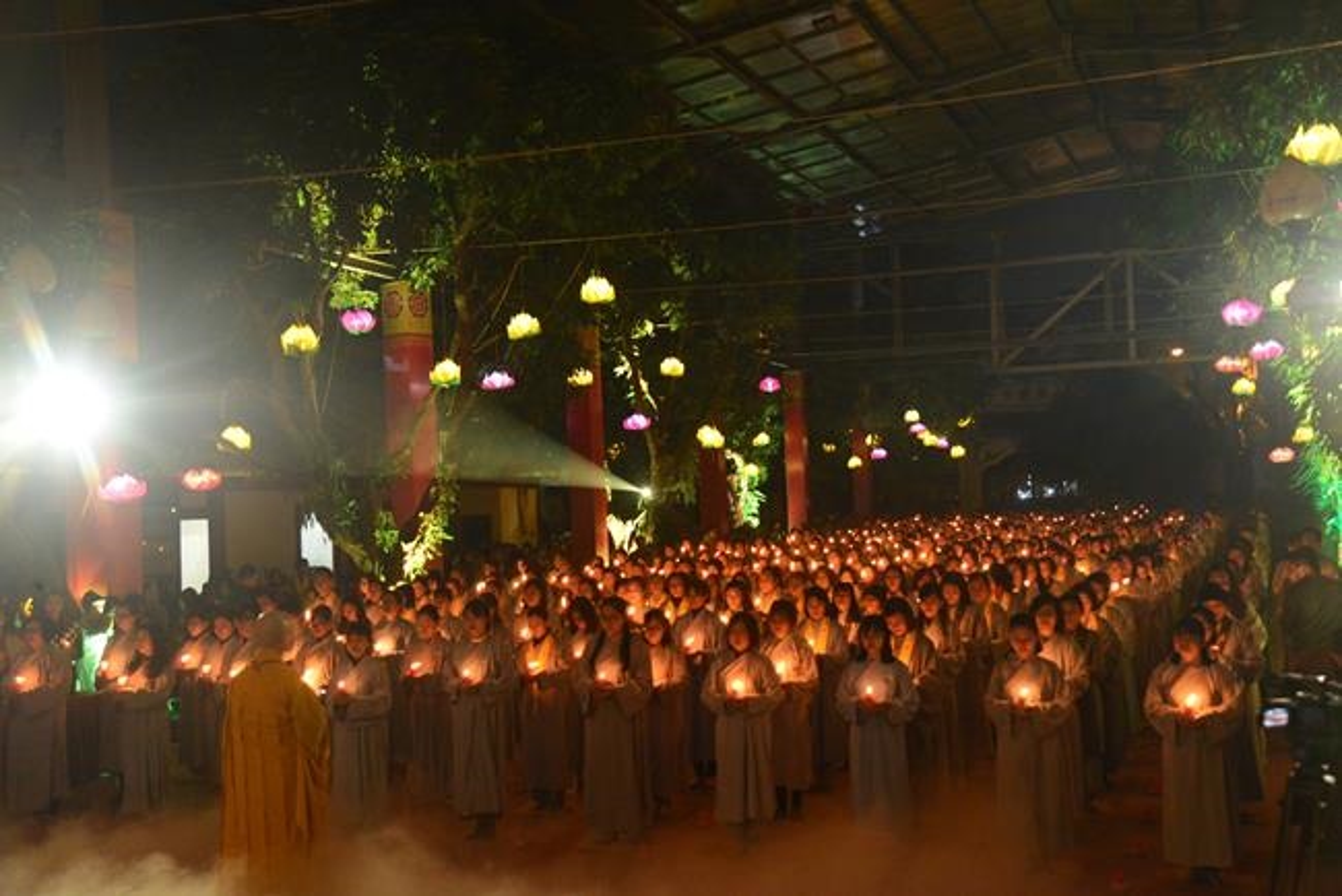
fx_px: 1492
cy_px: 448
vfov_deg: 33.4
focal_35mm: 40
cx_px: 671
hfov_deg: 48.4
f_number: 4
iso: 5000
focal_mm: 40
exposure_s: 1/80
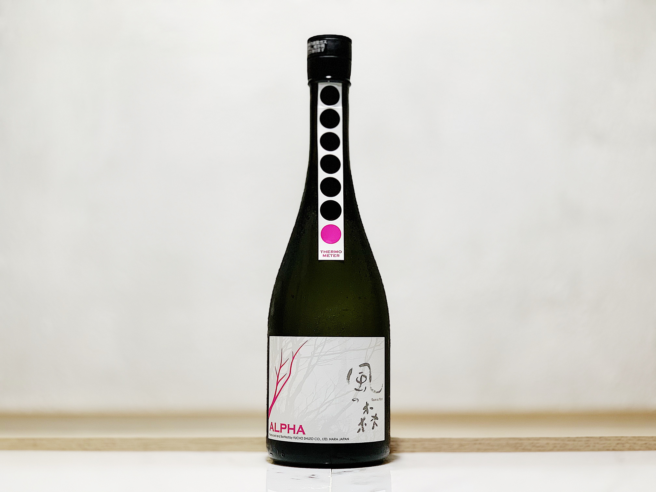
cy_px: 246
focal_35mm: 52
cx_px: 328
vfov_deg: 28.0
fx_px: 985
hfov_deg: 36.8
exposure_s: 1/50
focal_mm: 6
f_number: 2.4
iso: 64
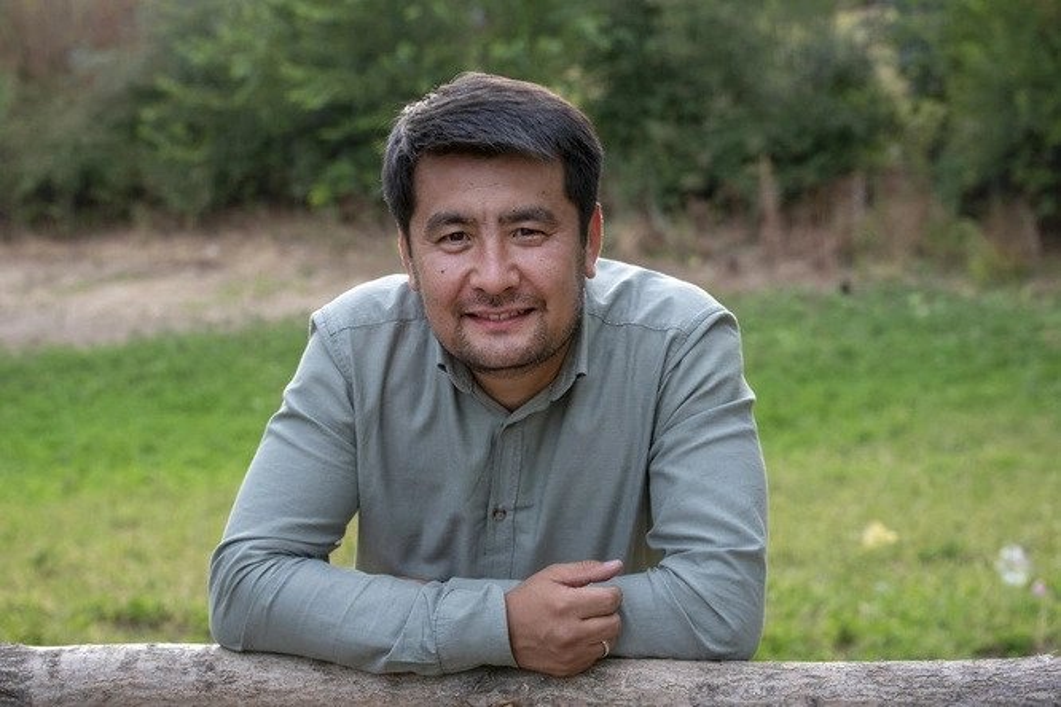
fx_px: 2210
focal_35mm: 75
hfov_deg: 27.0
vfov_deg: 18.2
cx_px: 530
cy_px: 354
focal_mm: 75
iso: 640
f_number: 5.6
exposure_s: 1/160
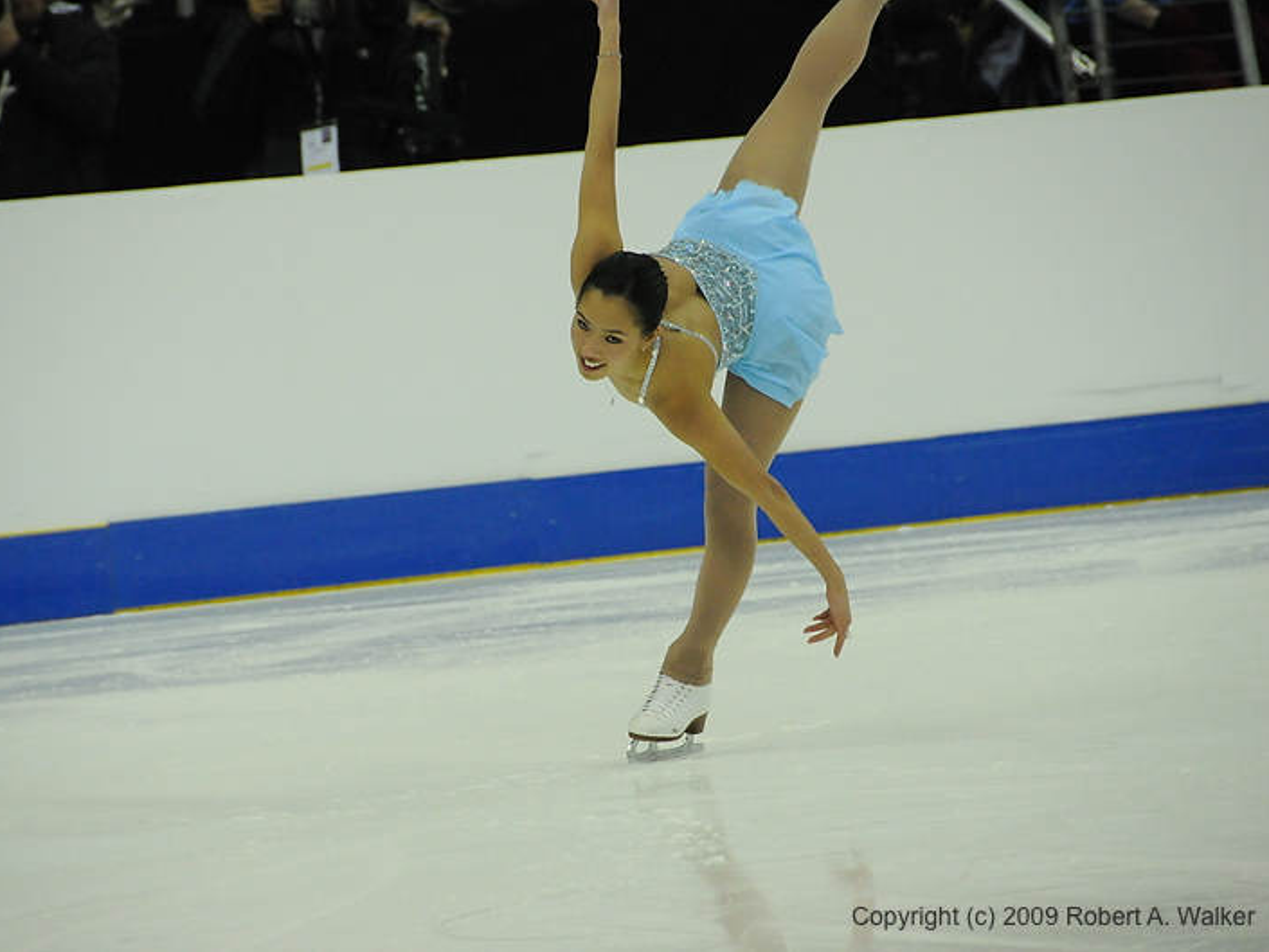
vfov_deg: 4.5
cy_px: 476
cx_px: 571
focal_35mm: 327
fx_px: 11990
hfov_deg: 6.1
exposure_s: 1/1250
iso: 3200
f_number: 5.6
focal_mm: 200
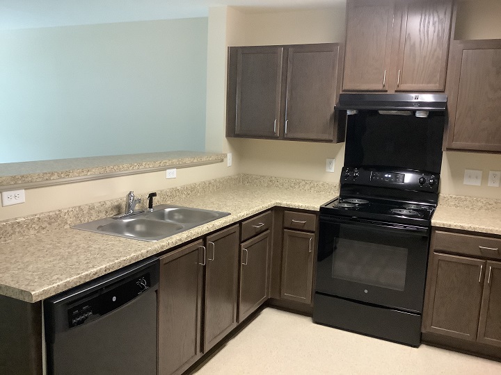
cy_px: 188
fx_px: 449
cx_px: 250
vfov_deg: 45.4
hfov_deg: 58.4
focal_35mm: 31
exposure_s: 1/40
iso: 400
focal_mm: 3.3
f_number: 2.4
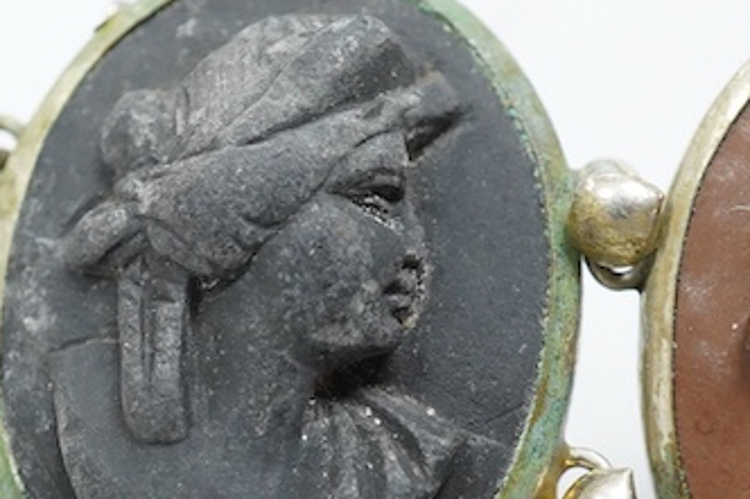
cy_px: 336
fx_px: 2540
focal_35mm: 122
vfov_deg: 11.2
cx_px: 522
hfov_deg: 16.7
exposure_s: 1/100
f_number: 10
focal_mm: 30
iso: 2500
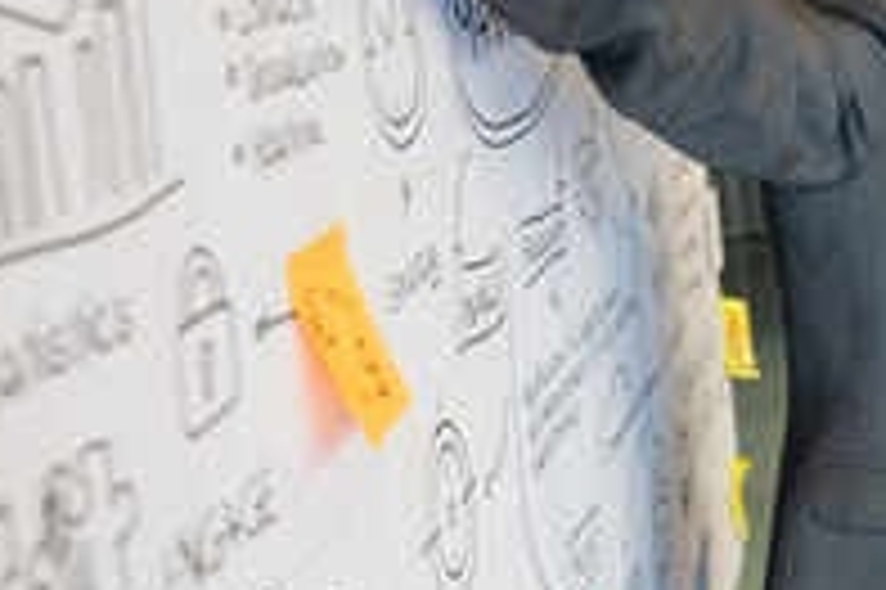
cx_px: 1345
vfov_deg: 16.6
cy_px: 79
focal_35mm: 81
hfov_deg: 21.1
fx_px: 1992
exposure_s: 1/200
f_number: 3.2
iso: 1600
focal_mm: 22
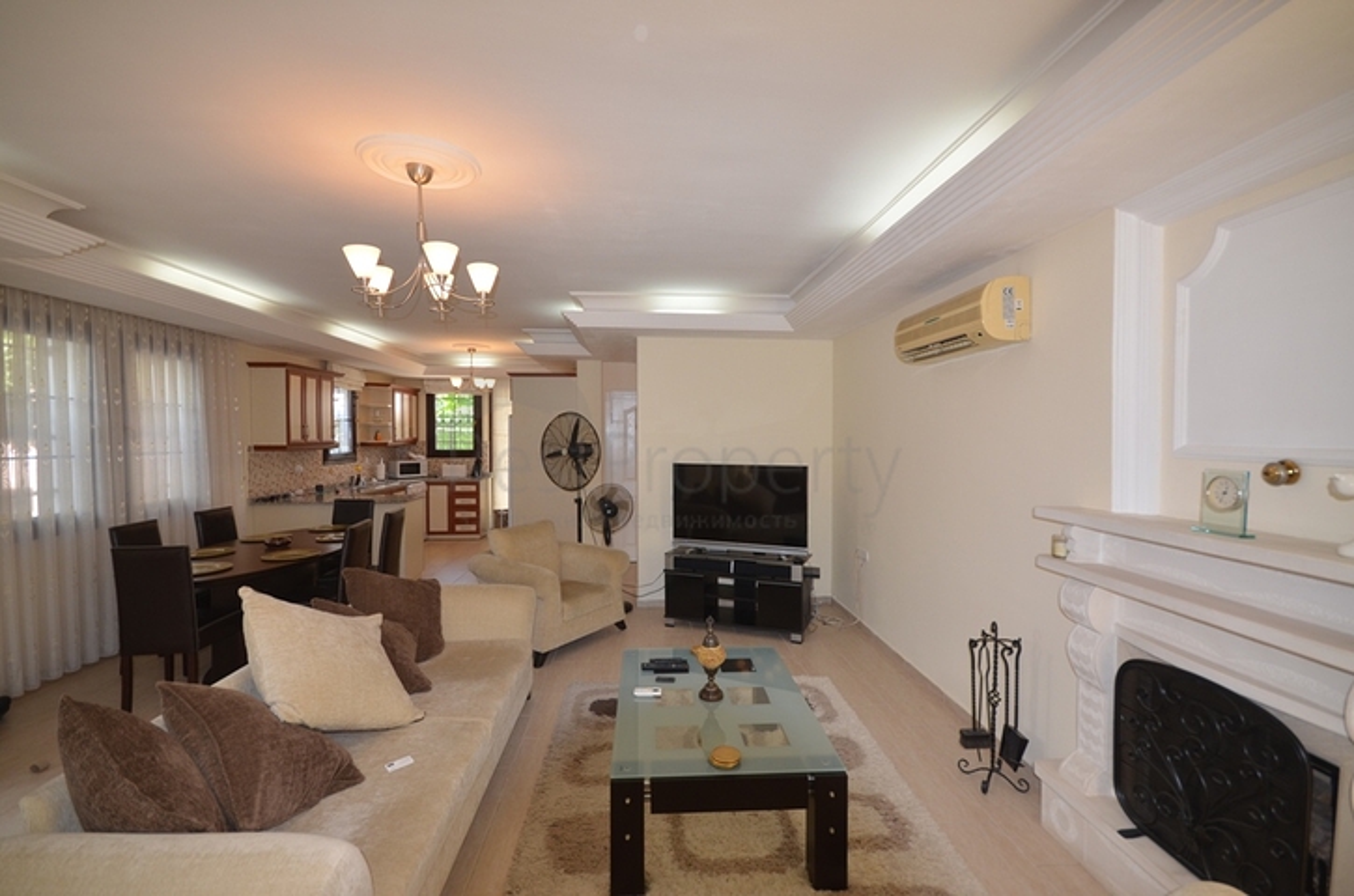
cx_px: 677
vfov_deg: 77.1
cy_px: 448
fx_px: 563
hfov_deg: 100.5
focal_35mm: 15
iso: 400
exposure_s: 1/60
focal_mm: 10
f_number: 7.1
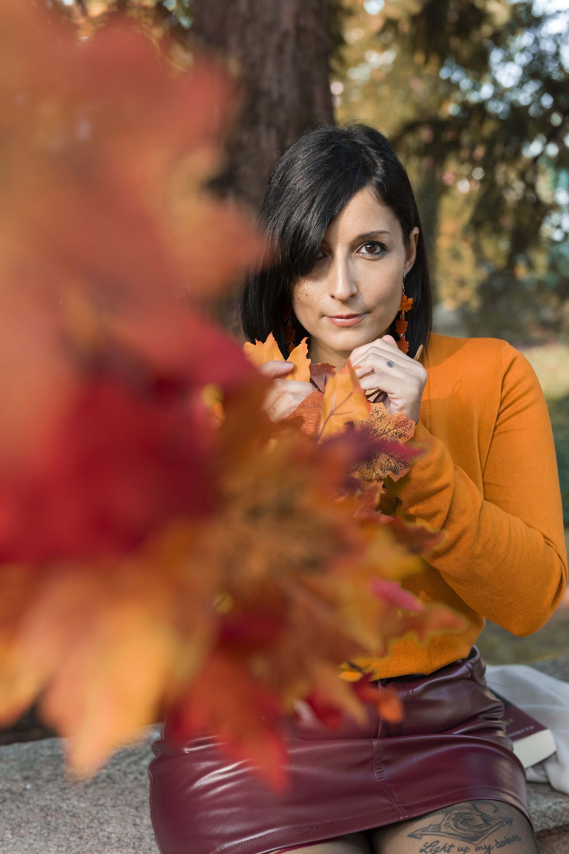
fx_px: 1399
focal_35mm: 59
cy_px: 420
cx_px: 284
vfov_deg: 33.9
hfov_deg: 23.0
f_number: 4
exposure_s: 1/200
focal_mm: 58
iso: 800
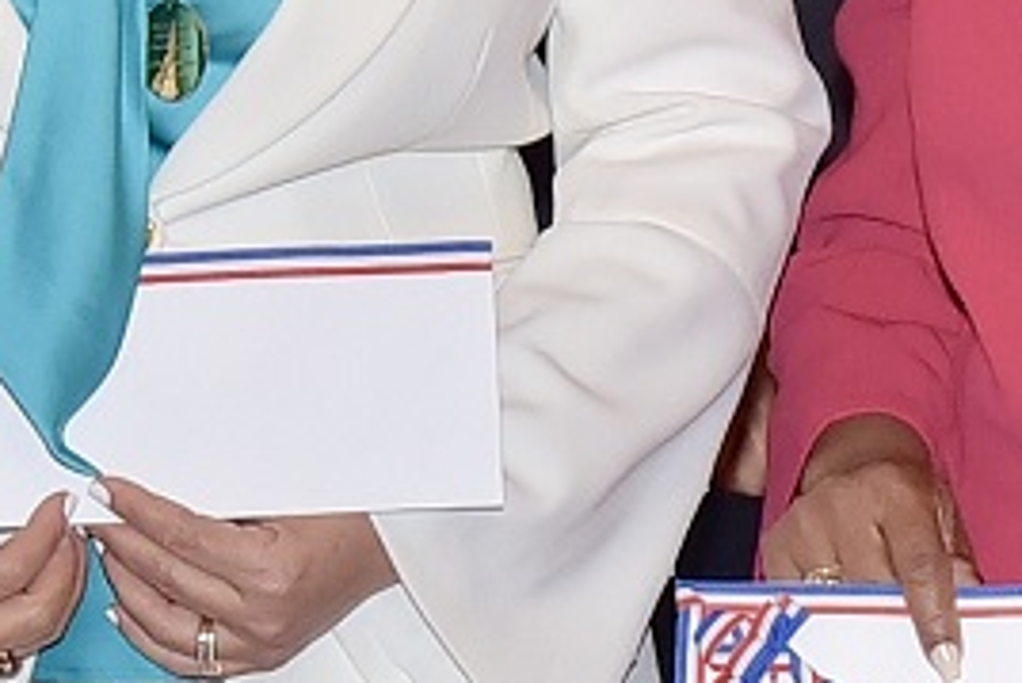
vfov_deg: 4.0
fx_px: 9742
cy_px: -76
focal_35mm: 343
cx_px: 728
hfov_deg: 6.0
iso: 1000
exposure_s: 1/125
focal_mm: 50
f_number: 4
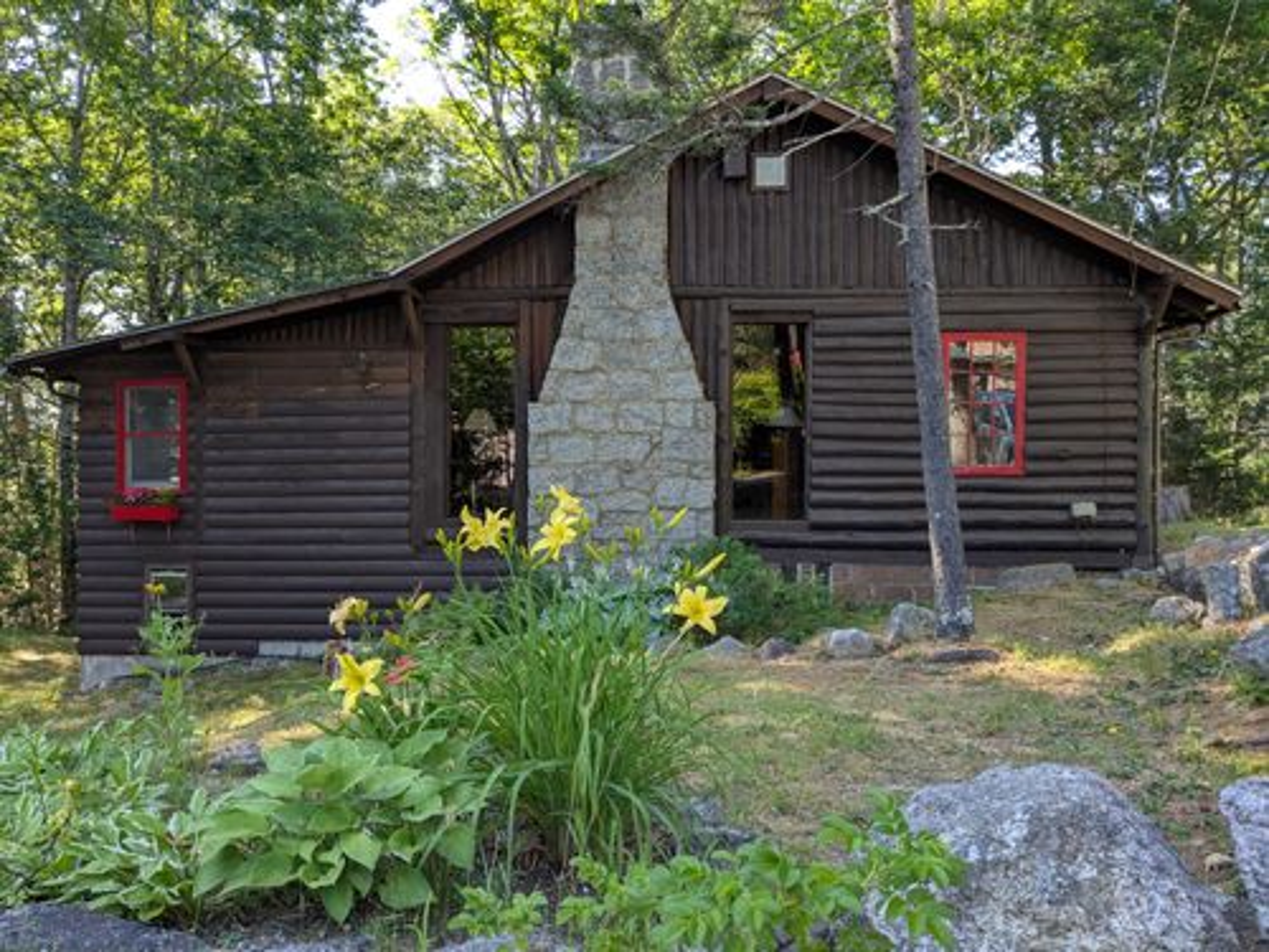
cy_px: 476
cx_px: 634
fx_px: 990
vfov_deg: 51.4
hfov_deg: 65.3
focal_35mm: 27
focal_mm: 4.38
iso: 43
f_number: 1.73
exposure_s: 1/198
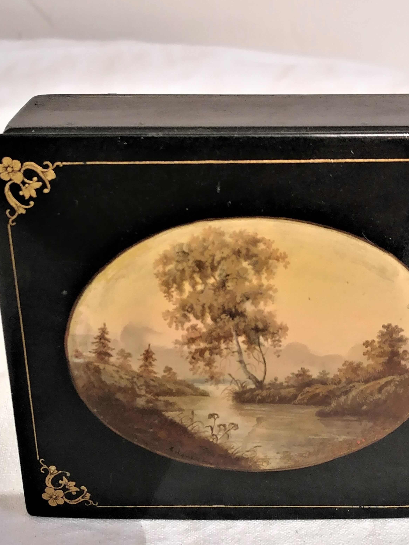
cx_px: 254
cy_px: 331
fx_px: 1008
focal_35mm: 64
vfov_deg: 30.2
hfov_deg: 22.9
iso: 400
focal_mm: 5.4
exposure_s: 1/33.3
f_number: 1.8
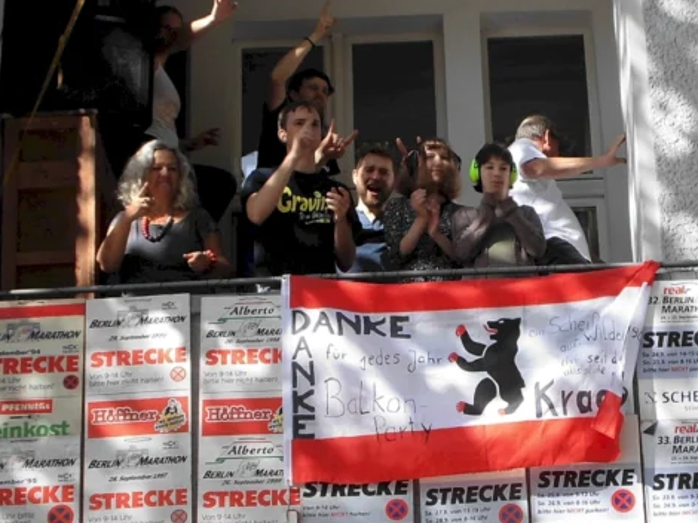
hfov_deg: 17.9
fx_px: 2197
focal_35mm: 109
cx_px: 557
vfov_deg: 13.6
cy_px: 288
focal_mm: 9
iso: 64
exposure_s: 1/125
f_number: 4.5
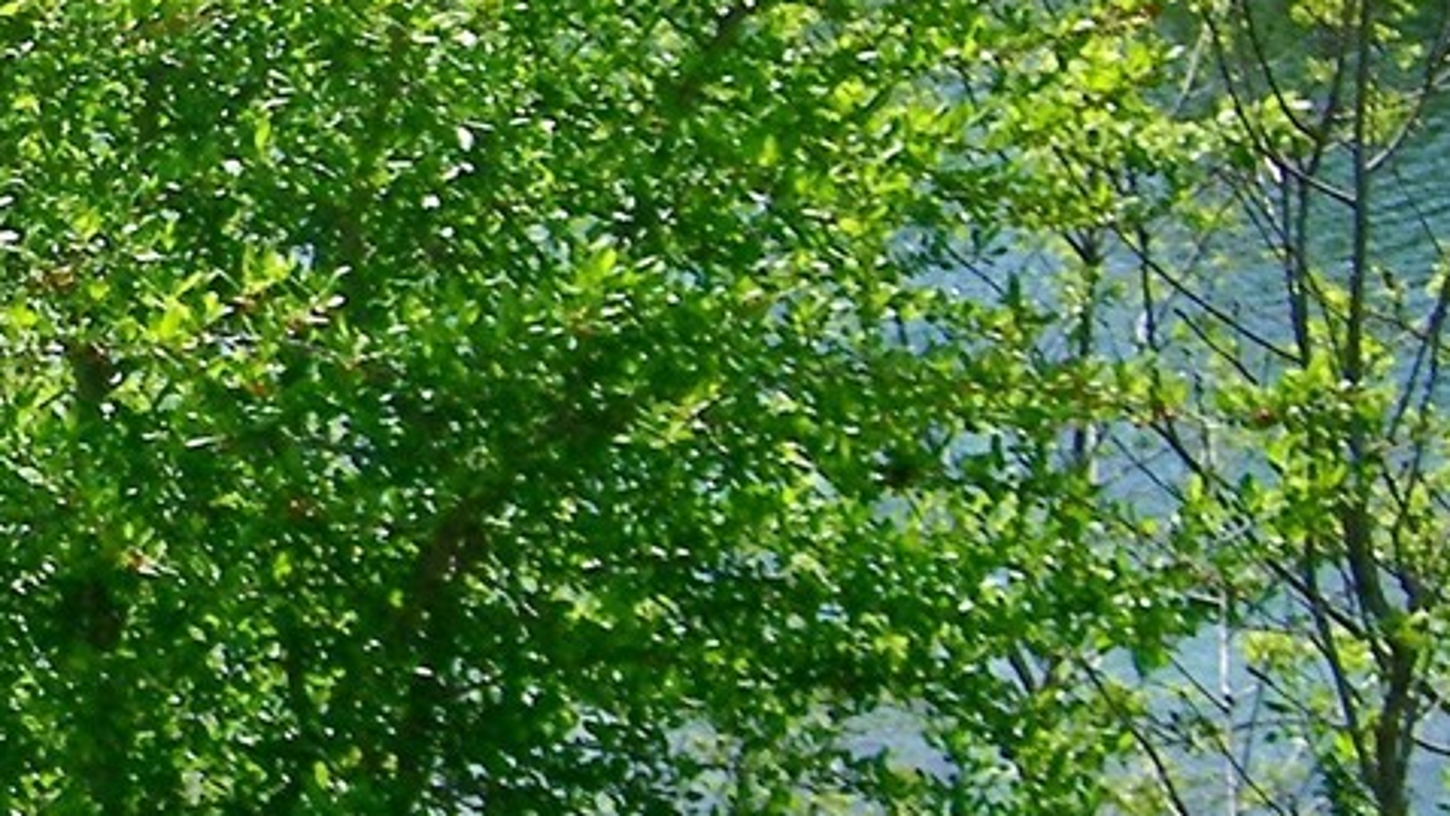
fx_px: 6229
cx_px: -610
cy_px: 109
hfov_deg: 12.7
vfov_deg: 7.5
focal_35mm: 162
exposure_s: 1/250
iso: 80
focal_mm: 6.6
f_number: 7.4
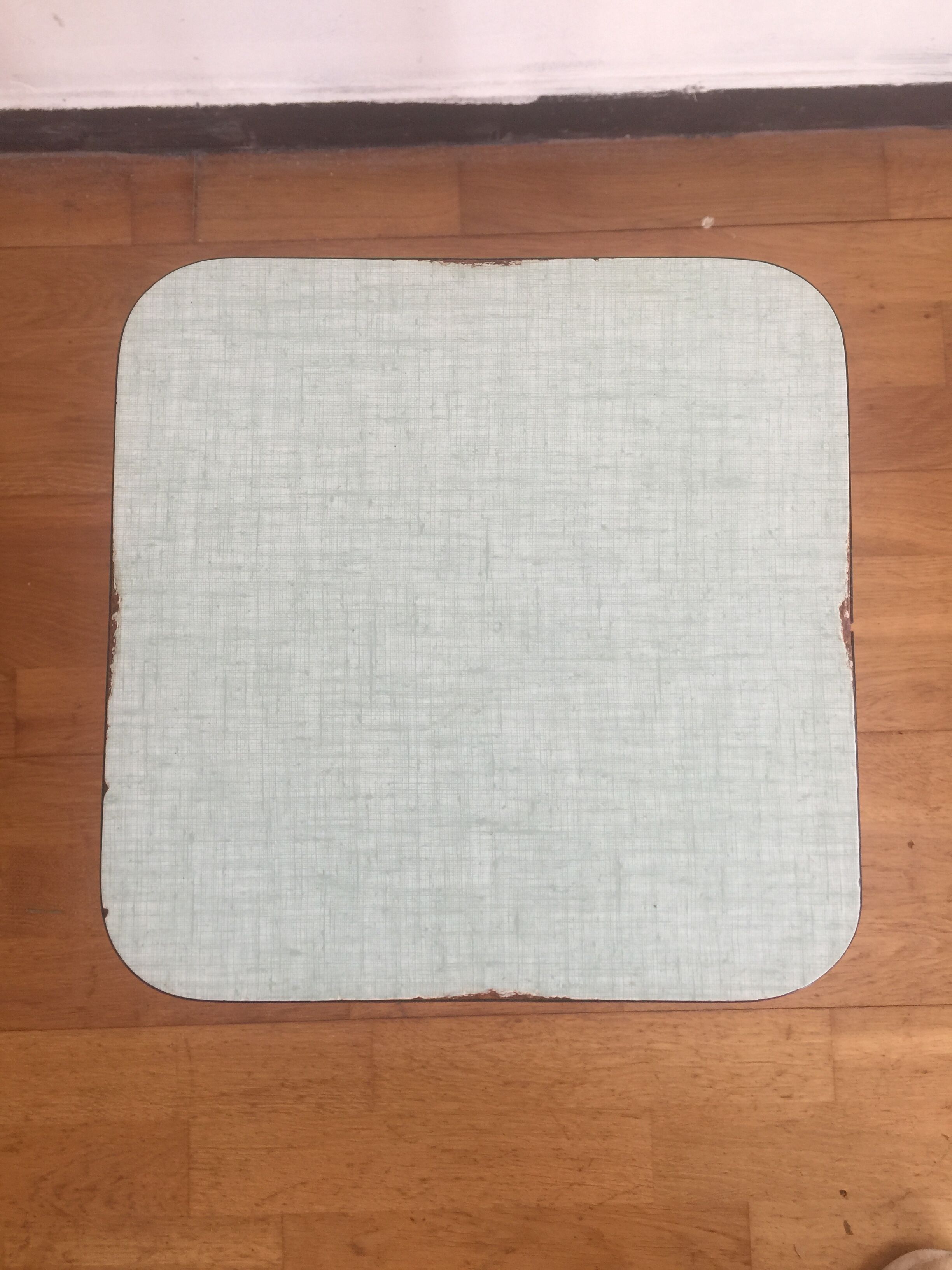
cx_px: 476
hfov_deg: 48.2
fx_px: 1063
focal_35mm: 29
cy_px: 635
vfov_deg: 61.7
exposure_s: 1/33
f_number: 2.2
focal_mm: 4.15
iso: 32
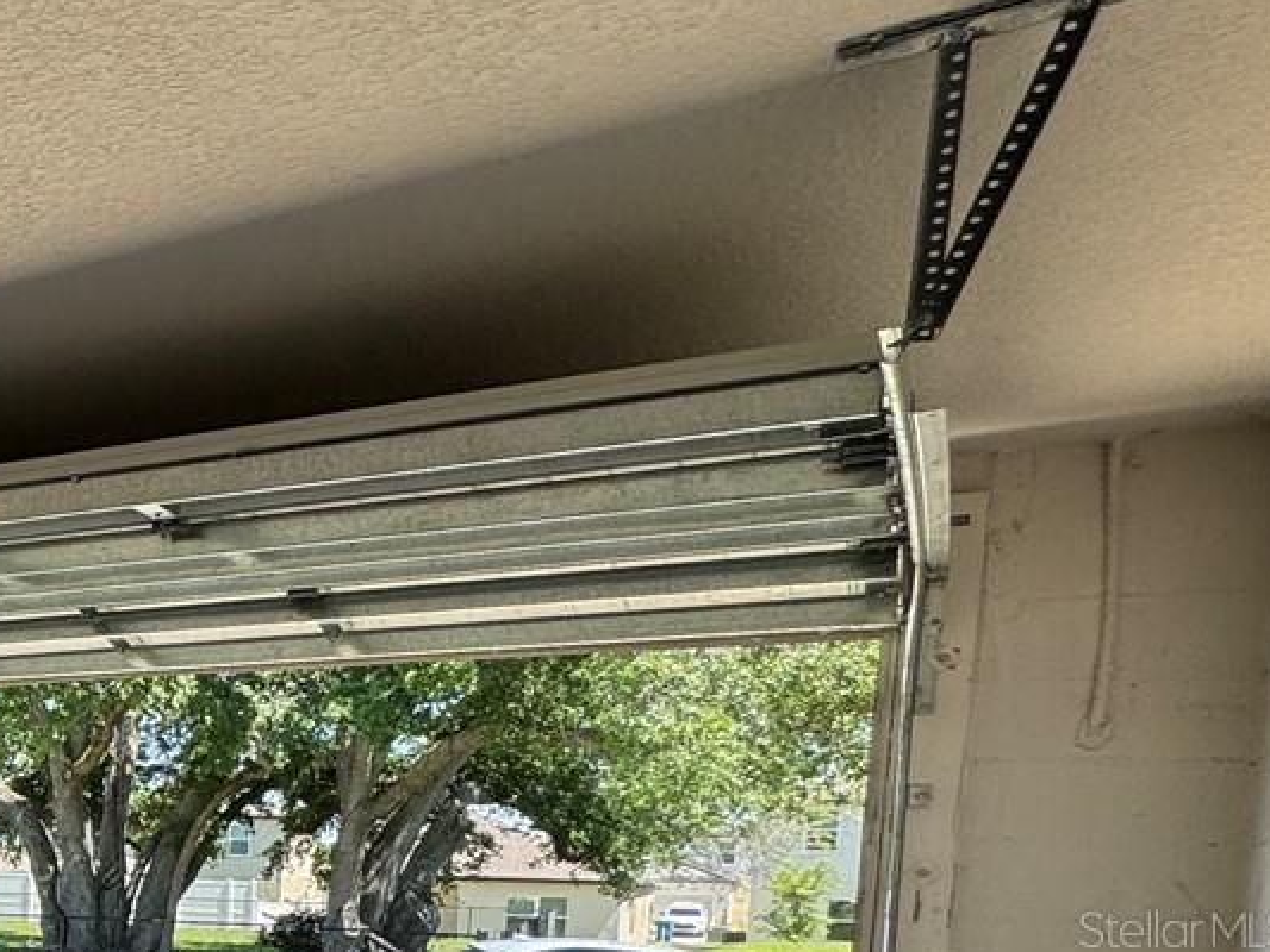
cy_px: 928
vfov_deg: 32.0
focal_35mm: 42
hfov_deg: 29.2
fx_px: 1541
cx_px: -603
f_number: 2.2
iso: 40
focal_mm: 2.22
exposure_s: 1/361
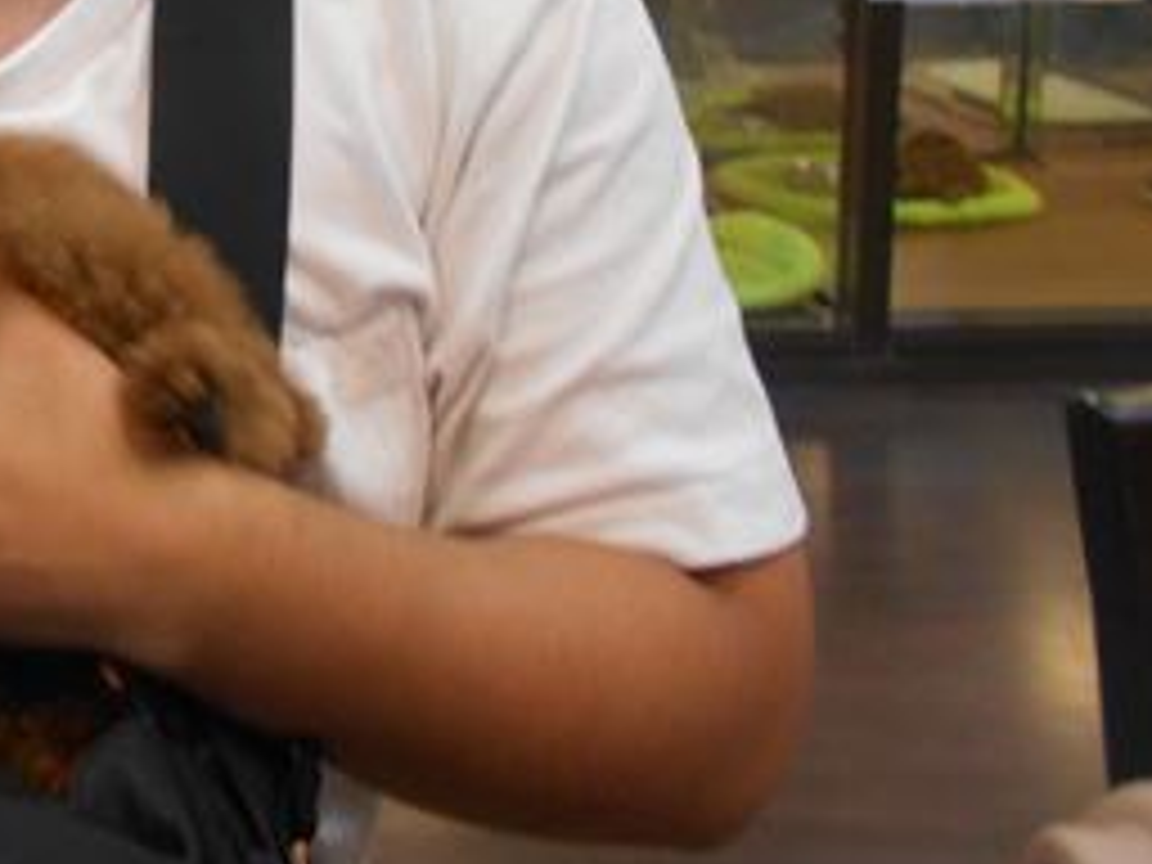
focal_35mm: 61
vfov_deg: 22.8
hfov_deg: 28.5
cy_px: -50
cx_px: -140
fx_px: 2030
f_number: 3.2
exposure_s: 1/30
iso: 280
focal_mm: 4.6
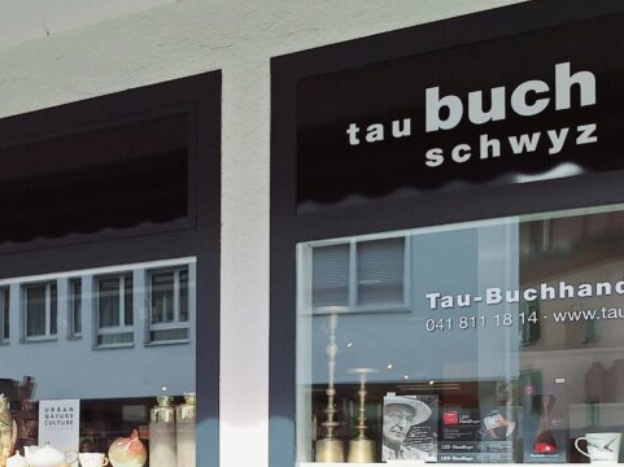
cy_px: 433
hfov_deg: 37.1
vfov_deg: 28.3
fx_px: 883
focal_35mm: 49
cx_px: 97
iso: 40
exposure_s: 1/2000
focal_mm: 5.54
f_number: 1.8
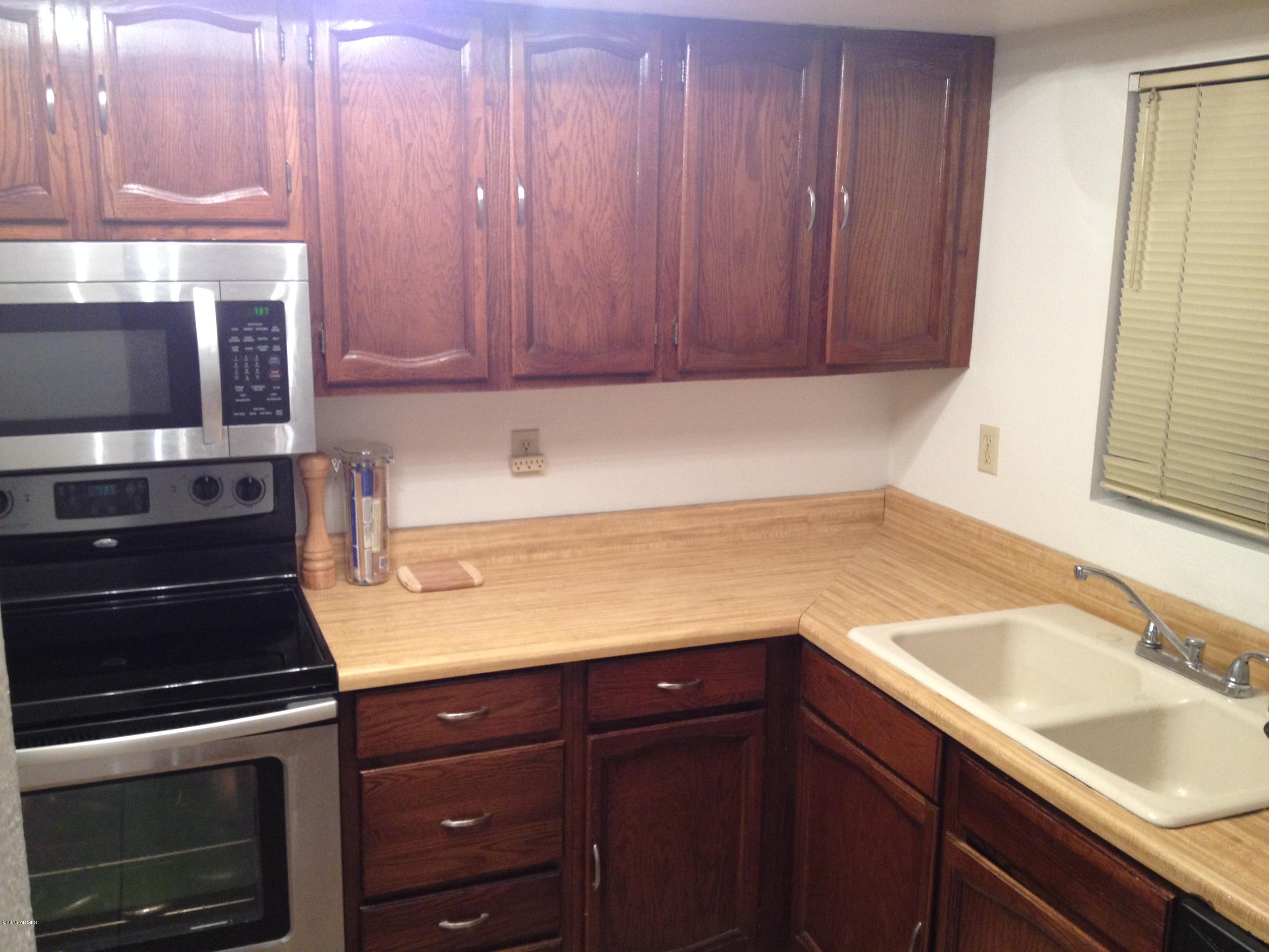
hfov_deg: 52.6
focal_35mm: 35
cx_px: 634
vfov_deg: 40.7
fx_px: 1283
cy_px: 476
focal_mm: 4.28
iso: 125
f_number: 2.4
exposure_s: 1/20
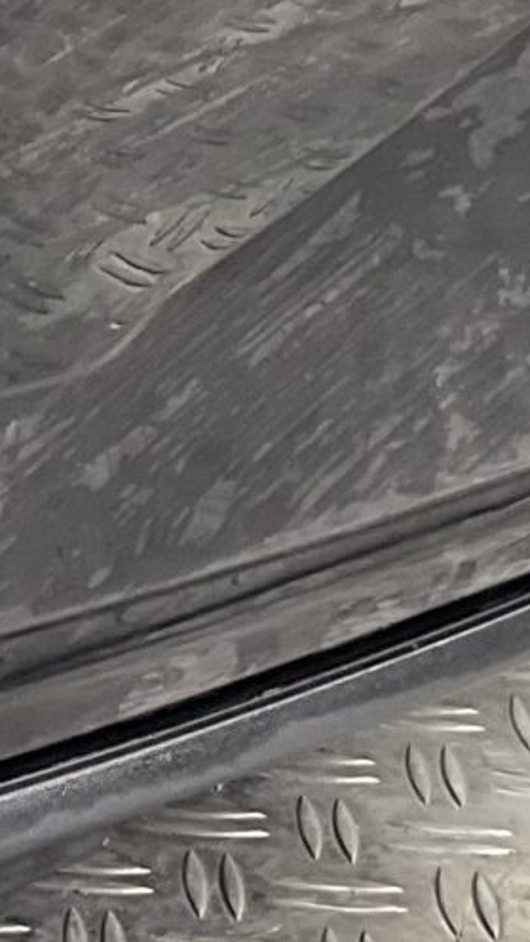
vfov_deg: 13.1
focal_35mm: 163
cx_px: -764
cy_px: 97
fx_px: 4072
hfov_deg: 7.0
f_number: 1.8
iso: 50
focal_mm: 3
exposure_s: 1/120
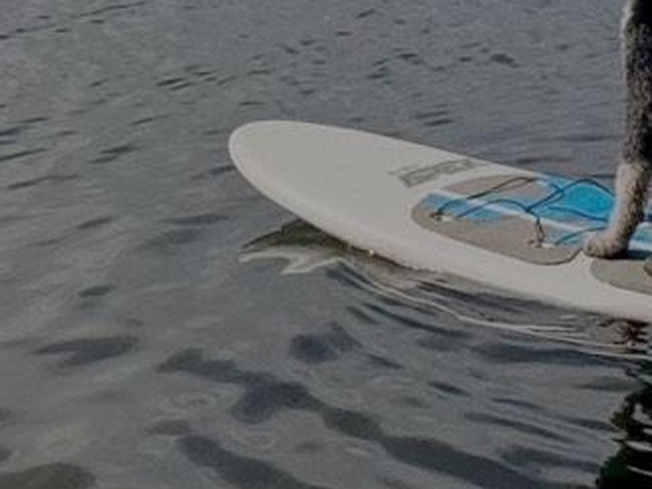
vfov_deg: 6.1
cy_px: -539
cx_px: -48
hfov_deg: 8.3
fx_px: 4464
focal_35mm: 237
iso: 80
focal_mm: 6.76
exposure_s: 1/7092
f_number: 1.78
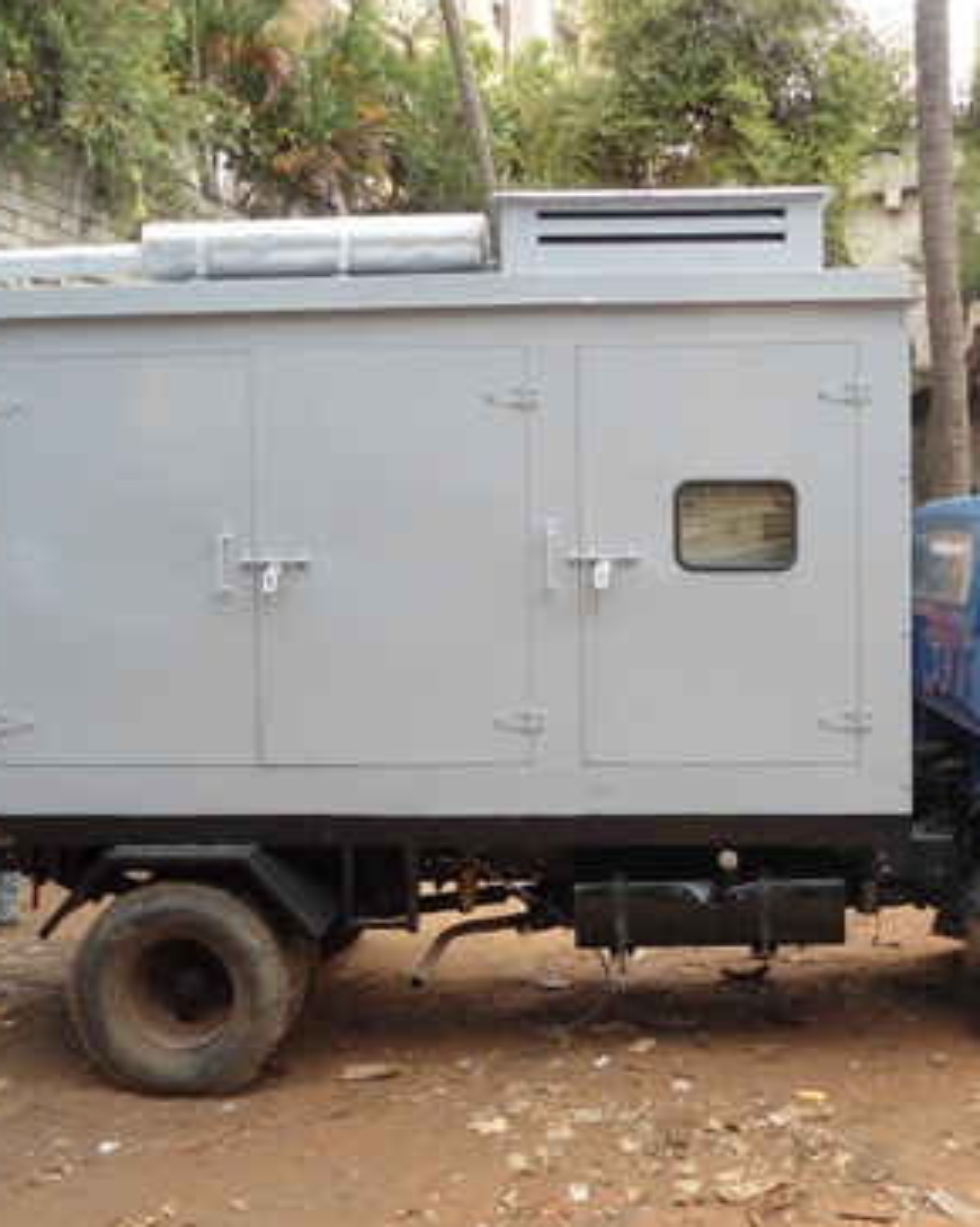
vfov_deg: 51.6
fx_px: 1270
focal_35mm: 35
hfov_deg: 41.8
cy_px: 627
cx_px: 635
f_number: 2.8
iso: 100
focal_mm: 4.7
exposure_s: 1/250
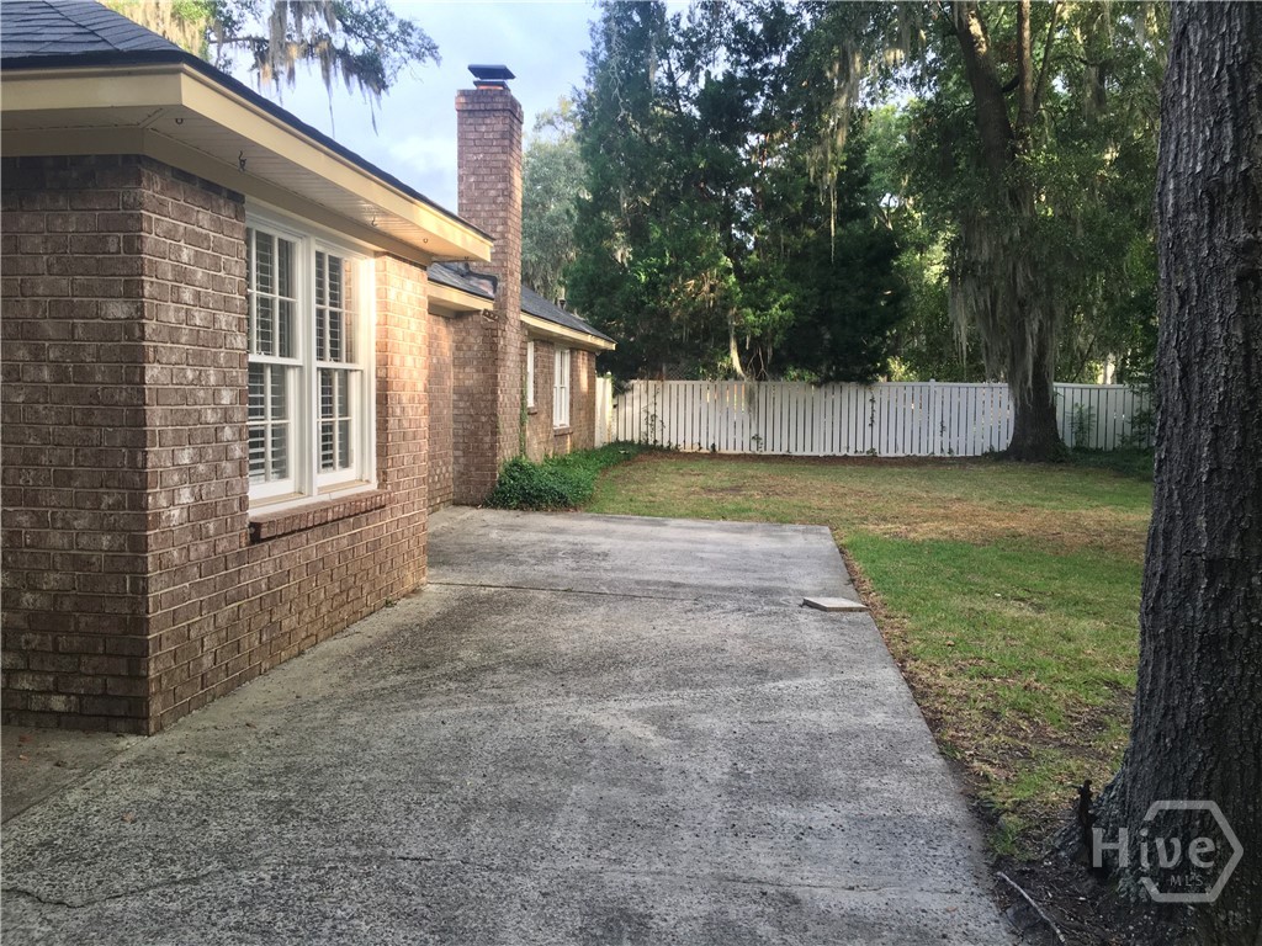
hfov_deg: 61.7
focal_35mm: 29
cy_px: 473
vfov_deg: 48.2
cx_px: 631
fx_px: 1057
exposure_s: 1/120
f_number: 2.2
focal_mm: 4.15
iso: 40
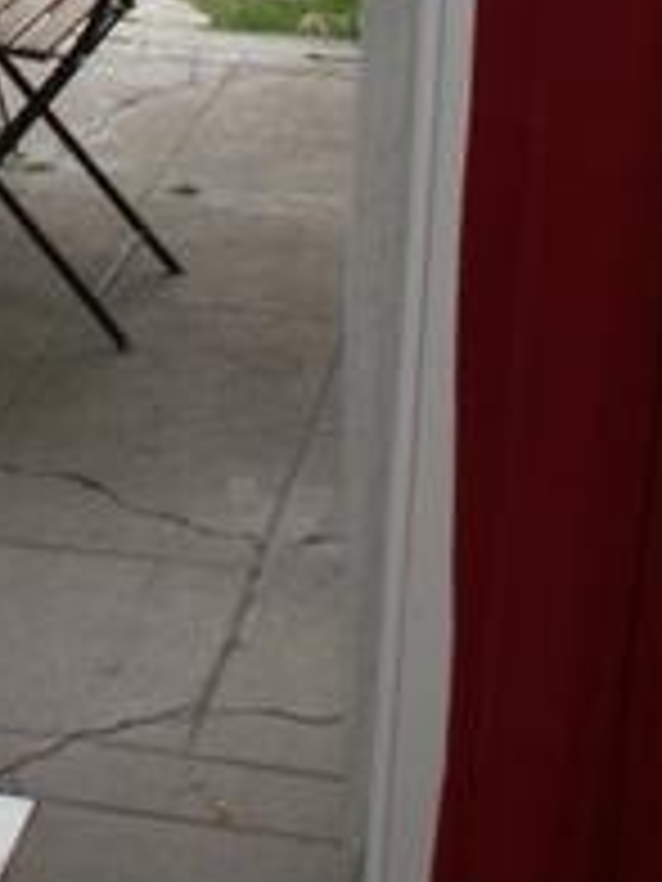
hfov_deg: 12.8
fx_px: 2907
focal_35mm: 114
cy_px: -351
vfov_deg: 16.1
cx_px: -27
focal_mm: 5.86
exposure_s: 1/100
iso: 50
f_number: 2.8
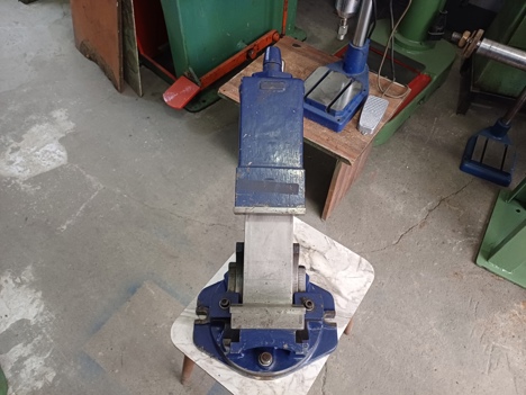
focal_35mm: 25
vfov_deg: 54.9
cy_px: 198
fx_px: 380
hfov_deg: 69.4
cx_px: 263
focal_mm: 4.65
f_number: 1.8
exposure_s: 1/25
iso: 500
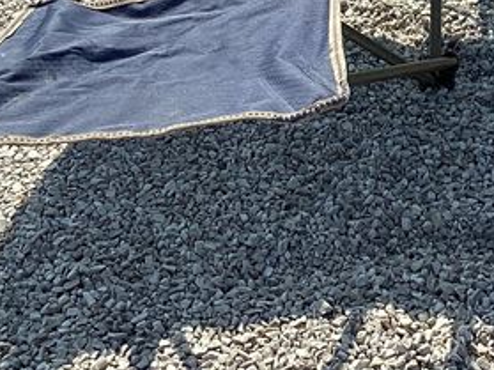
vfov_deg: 12.4
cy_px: -244
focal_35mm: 111
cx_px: 561
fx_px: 1583
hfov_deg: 17.1
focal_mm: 3.3
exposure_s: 1/1199
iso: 25
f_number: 2.4
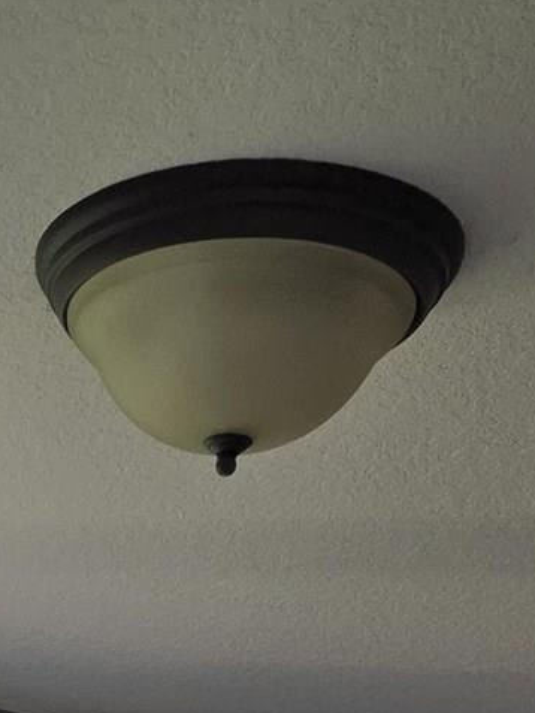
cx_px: -256
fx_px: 2286
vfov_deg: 13.9
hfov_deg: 12.7
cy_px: 1583
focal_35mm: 111
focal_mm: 6.25
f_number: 1.7
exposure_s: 1/180
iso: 200
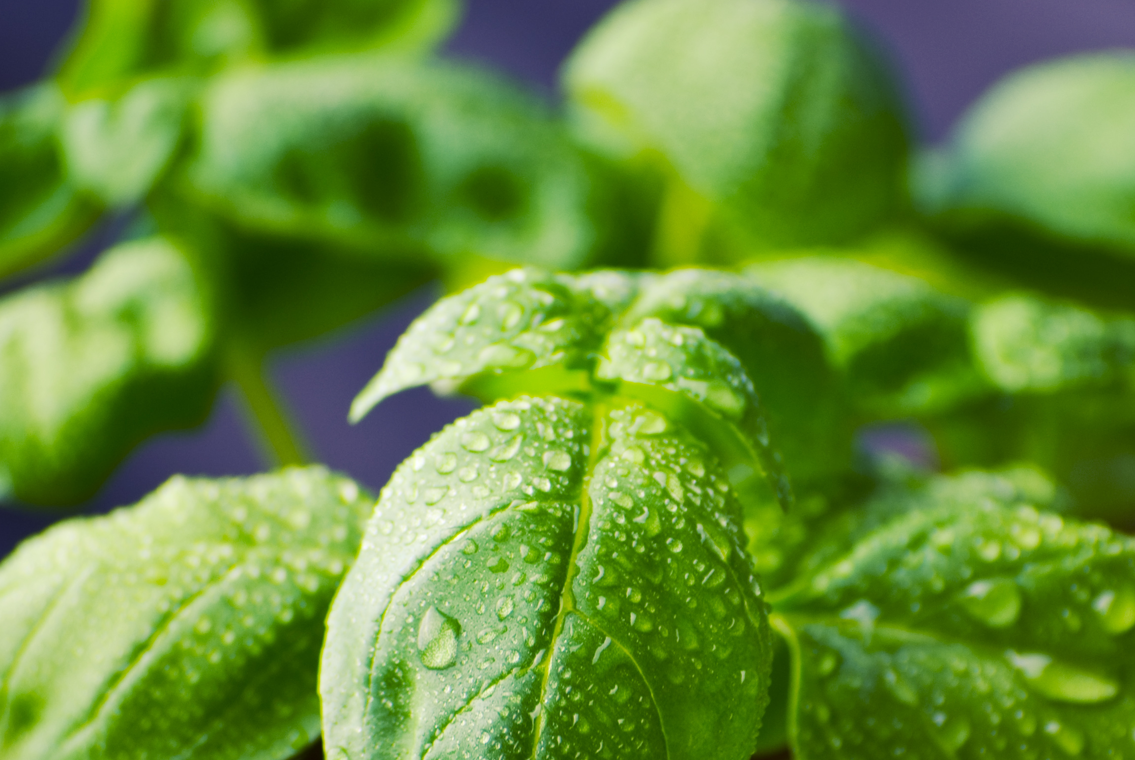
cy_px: 613
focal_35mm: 503
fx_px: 15878
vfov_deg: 2.7
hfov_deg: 4.1
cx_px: 909
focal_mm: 200
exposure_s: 1/4
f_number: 5.6
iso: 100
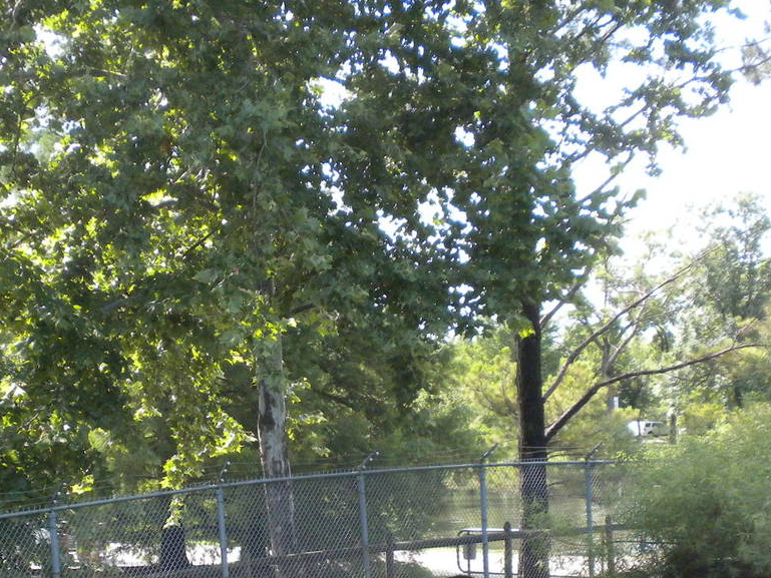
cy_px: 594
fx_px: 1715
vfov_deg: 18.6
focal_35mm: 77
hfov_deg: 25.3
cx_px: 296
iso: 258
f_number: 3.5
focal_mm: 6.6
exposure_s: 1/433
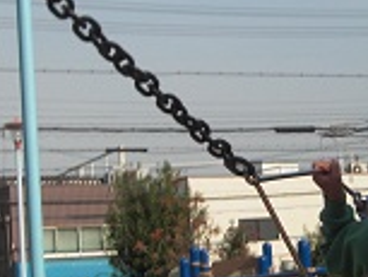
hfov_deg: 17.3
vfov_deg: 13.2
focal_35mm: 112
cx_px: 322
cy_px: 196
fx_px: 1192
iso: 50
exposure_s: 1/160
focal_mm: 6.9
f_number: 8
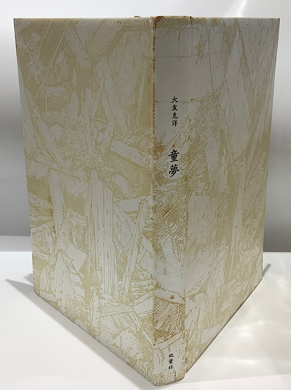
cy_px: 195
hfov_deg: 45.4
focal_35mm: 31
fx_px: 348
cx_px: 146
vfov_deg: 58.4
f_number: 2.4
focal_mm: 3.3
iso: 50
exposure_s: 1/60
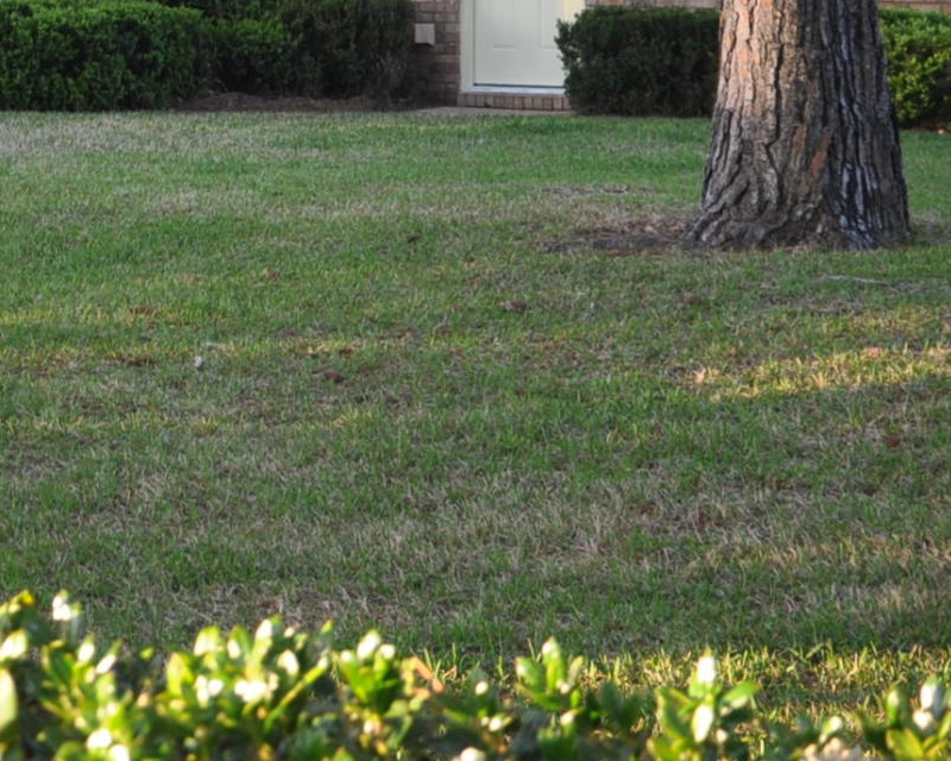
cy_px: -401
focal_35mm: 116
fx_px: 3265
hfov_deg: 16.3
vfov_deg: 12.6
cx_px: 32
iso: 400
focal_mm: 22
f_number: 4
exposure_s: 1/60
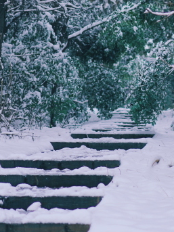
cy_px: -47
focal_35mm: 158
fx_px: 1060
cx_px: 78
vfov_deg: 12.2
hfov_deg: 9.4
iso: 100
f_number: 2.2
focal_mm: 55
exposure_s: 1/1000
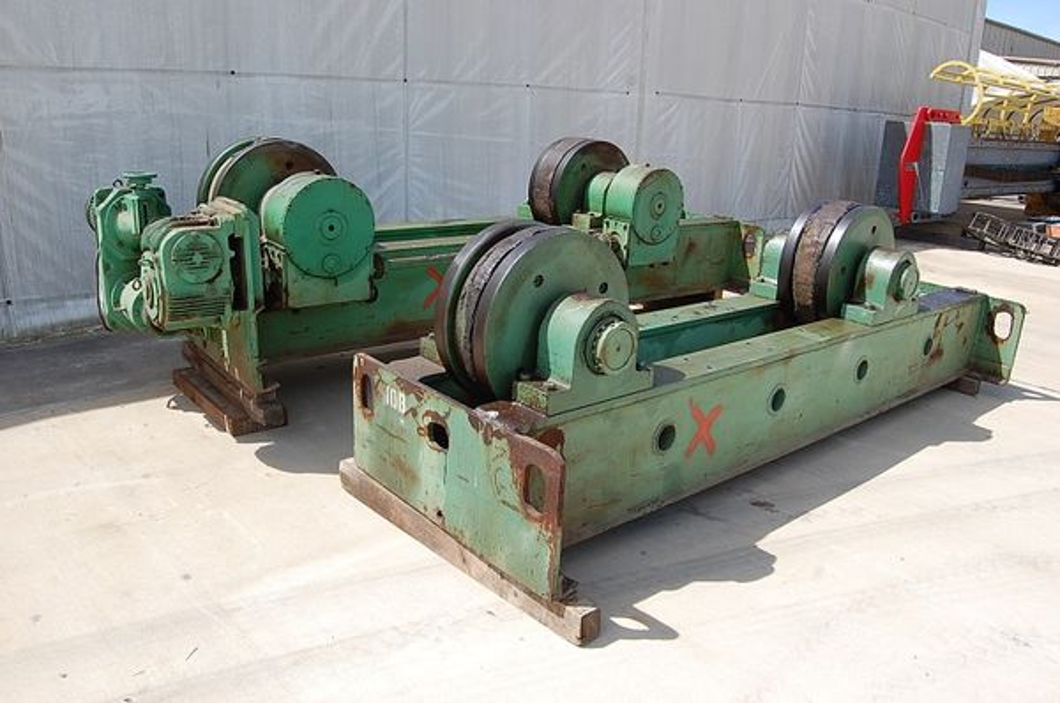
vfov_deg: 47.8
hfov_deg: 67.5
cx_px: 530
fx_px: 794
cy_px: 352
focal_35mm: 27
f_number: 8
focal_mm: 18
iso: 200
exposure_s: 1/250
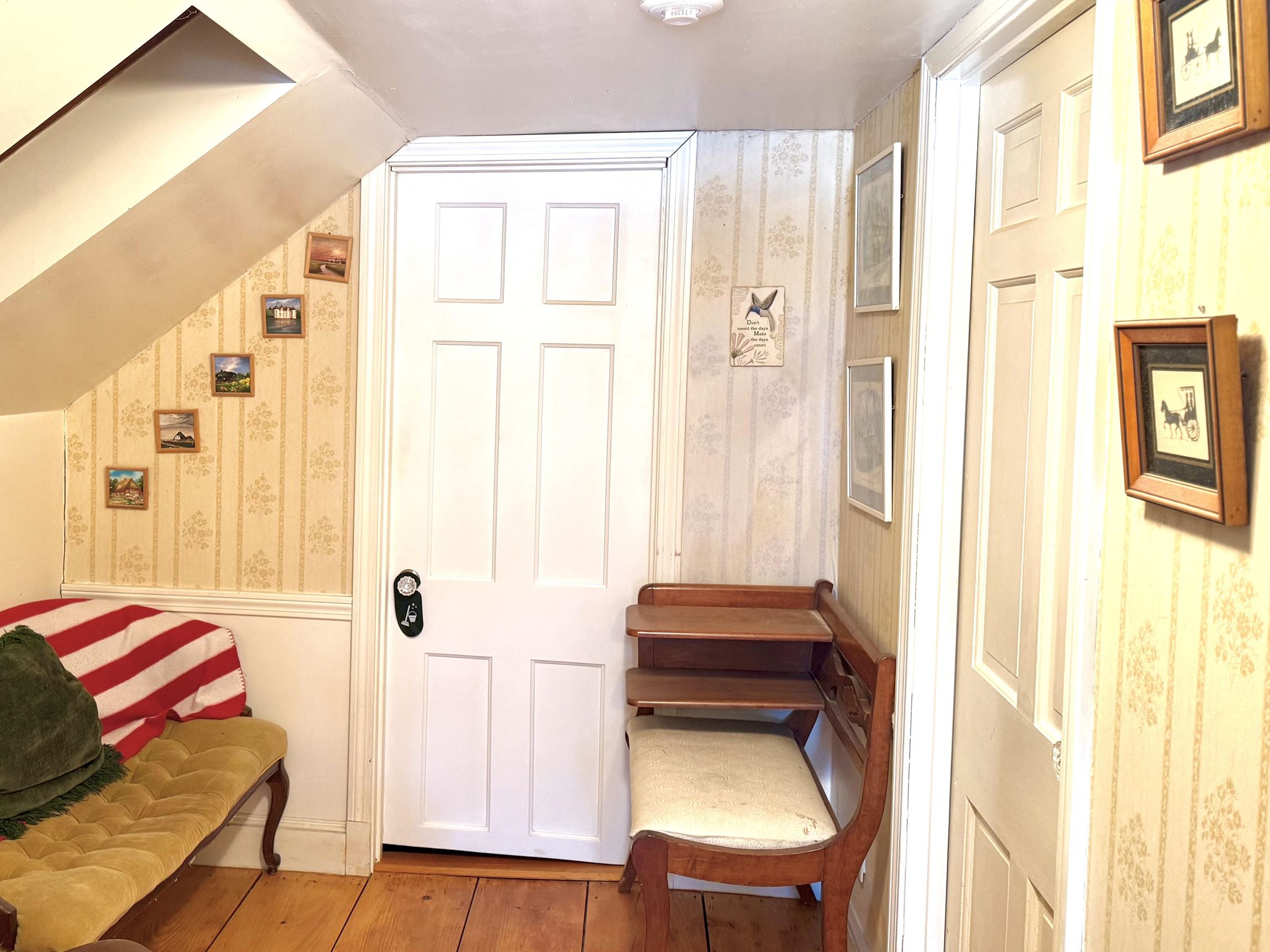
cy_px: 407
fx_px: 1174
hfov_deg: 56.0
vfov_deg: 44.0
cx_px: 460
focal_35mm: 32
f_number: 1.78
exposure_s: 1/60
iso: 160
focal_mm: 6.76
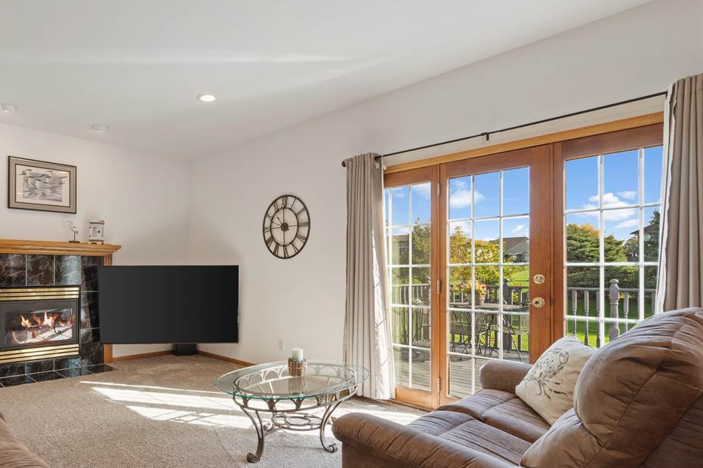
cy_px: 265
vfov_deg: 57.0
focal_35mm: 22
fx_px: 429
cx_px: 225
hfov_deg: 75.7
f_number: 10
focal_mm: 16
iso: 400
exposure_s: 1/160
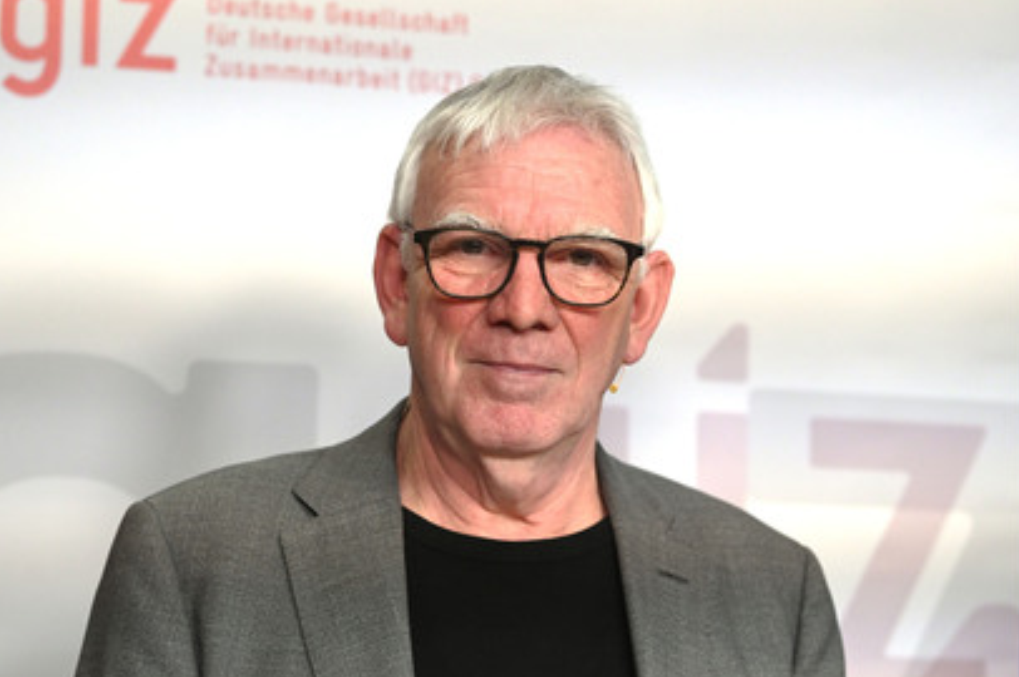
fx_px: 2574
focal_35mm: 91
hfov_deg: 22.4
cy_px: 308
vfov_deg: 15.0
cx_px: 506
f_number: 4
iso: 4000
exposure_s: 1/2000
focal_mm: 82
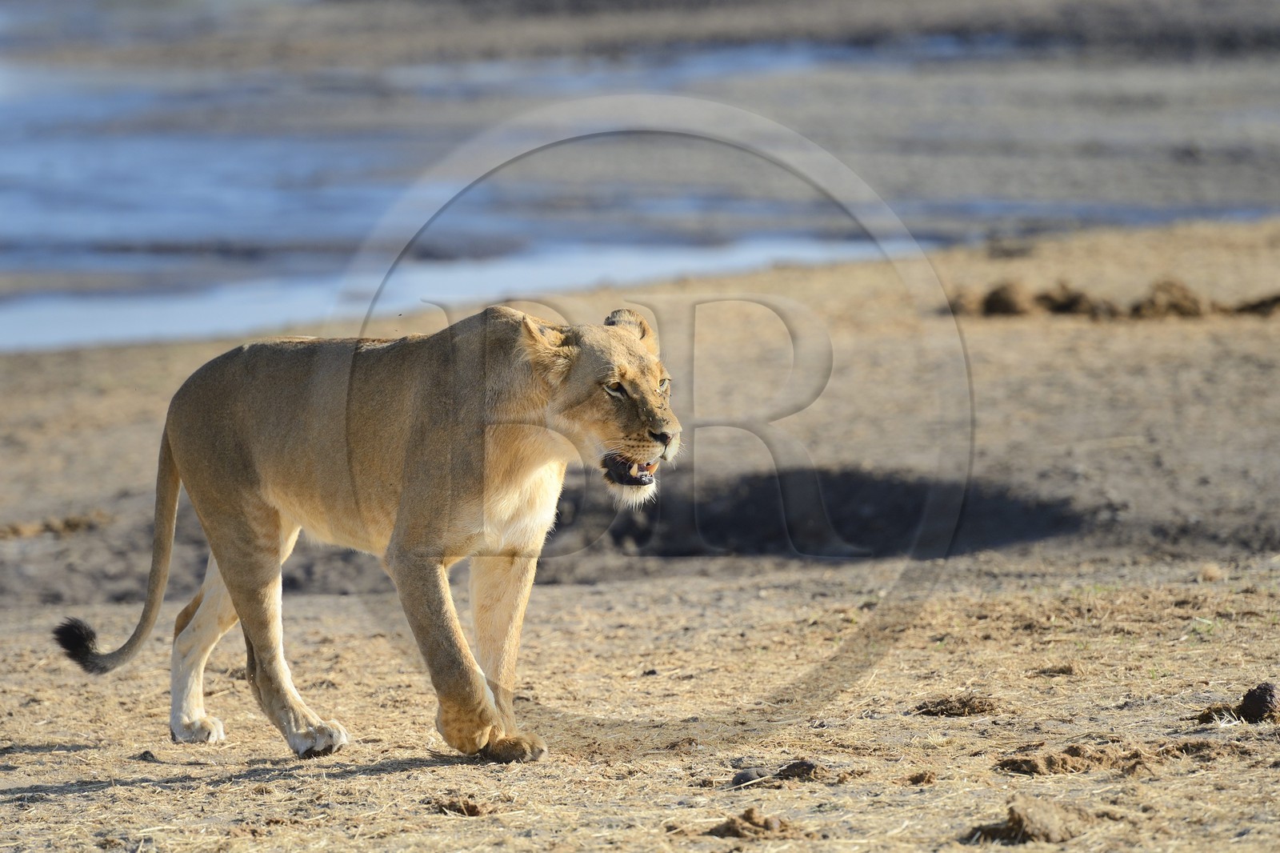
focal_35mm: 280
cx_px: 640
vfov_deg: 4.9
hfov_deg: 7.4
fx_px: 9953
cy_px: 426
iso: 400
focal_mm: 280
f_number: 4.5
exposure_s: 1/2000
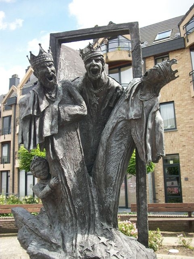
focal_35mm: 32
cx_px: 97
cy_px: 130
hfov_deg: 44.2
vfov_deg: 56.8
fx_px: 239
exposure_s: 1/60
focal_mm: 5.7
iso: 80
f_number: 8.8
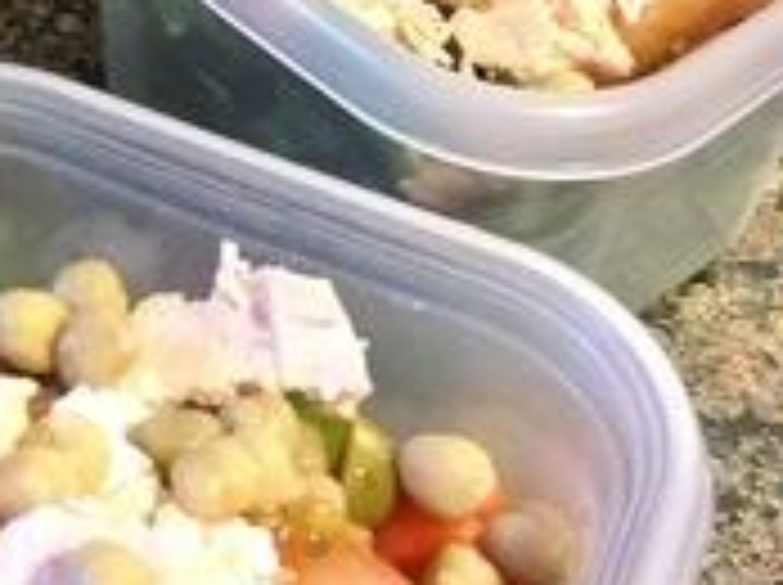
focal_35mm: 129
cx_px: -162
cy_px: -225
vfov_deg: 11.1
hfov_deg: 14.8
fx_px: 2914
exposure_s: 1/20
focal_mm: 4.28
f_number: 2.4
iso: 320
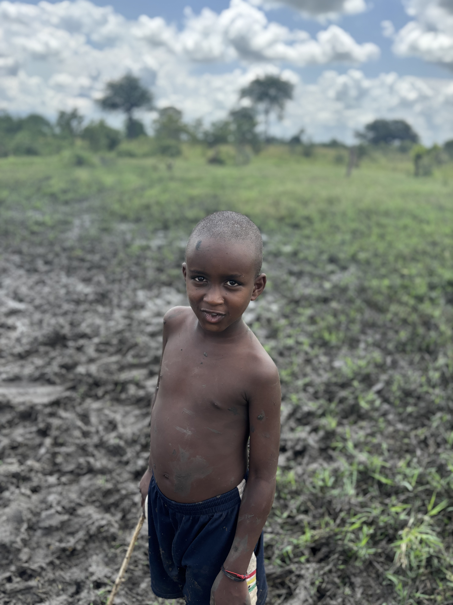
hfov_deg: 53.1
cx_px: 226
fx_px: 454
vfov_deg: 67.3
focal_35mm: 26
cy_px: 302
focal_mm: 5.96
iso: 50
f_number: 1.6
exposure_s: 1/662
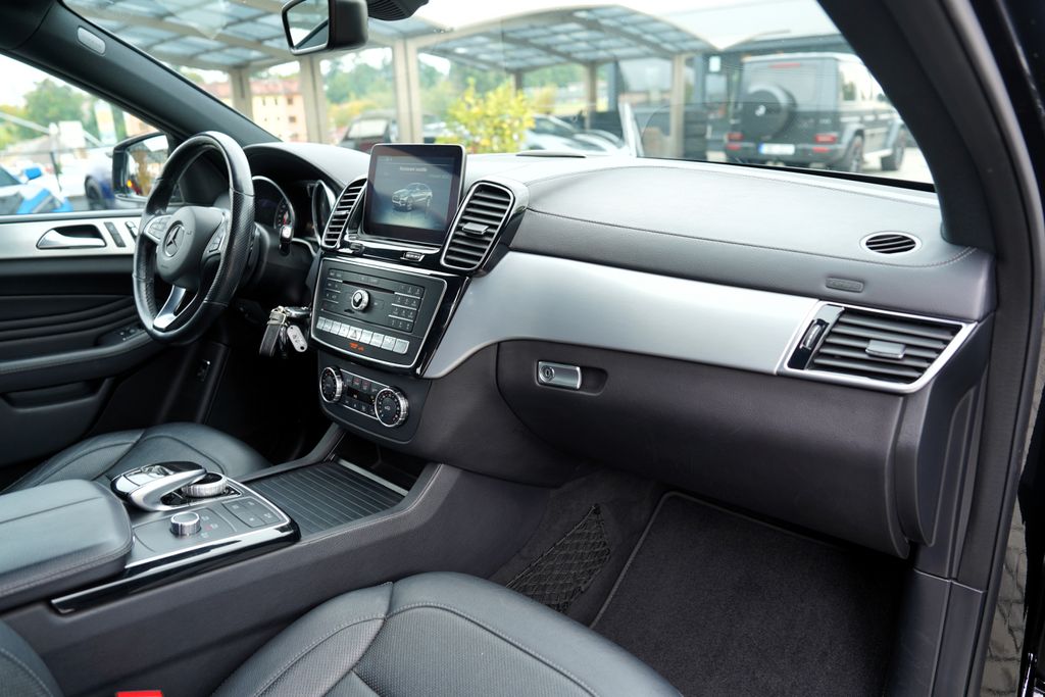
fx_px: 697
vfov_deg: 53.1
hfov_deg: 73.7
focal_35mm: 24
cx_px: 522
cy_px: 348
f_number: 3.2
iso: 100
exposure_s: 1/40
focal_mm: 24
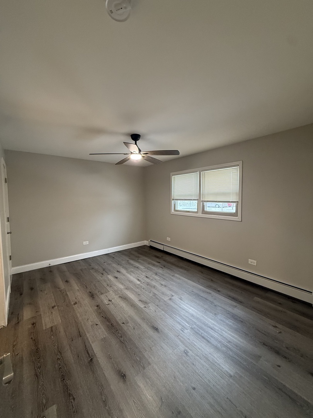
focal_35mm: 14
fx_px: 169
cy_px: 209
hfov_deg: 85.7
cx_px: 156
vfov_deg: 102.1
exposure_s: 1/120
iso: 320
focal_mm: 2.22
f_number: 2.2
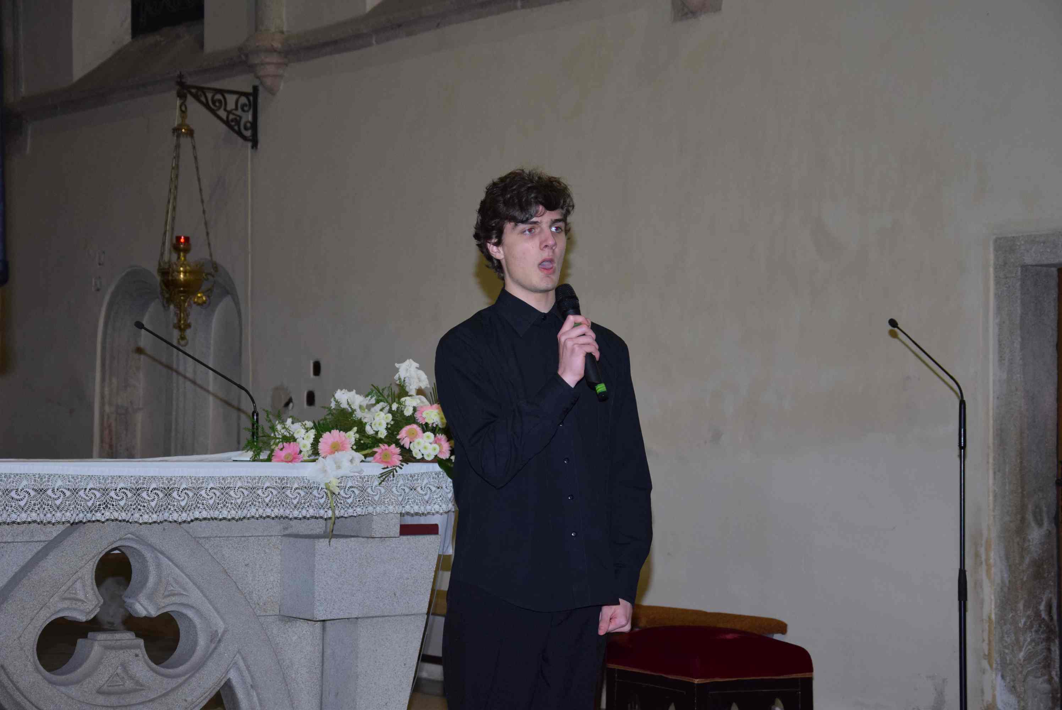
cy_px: 355
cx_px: 531
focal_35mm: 75
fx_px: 2214
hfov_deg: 27.0
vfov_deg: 18.2
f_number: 5
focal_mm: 50
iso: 800
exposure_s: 1/100
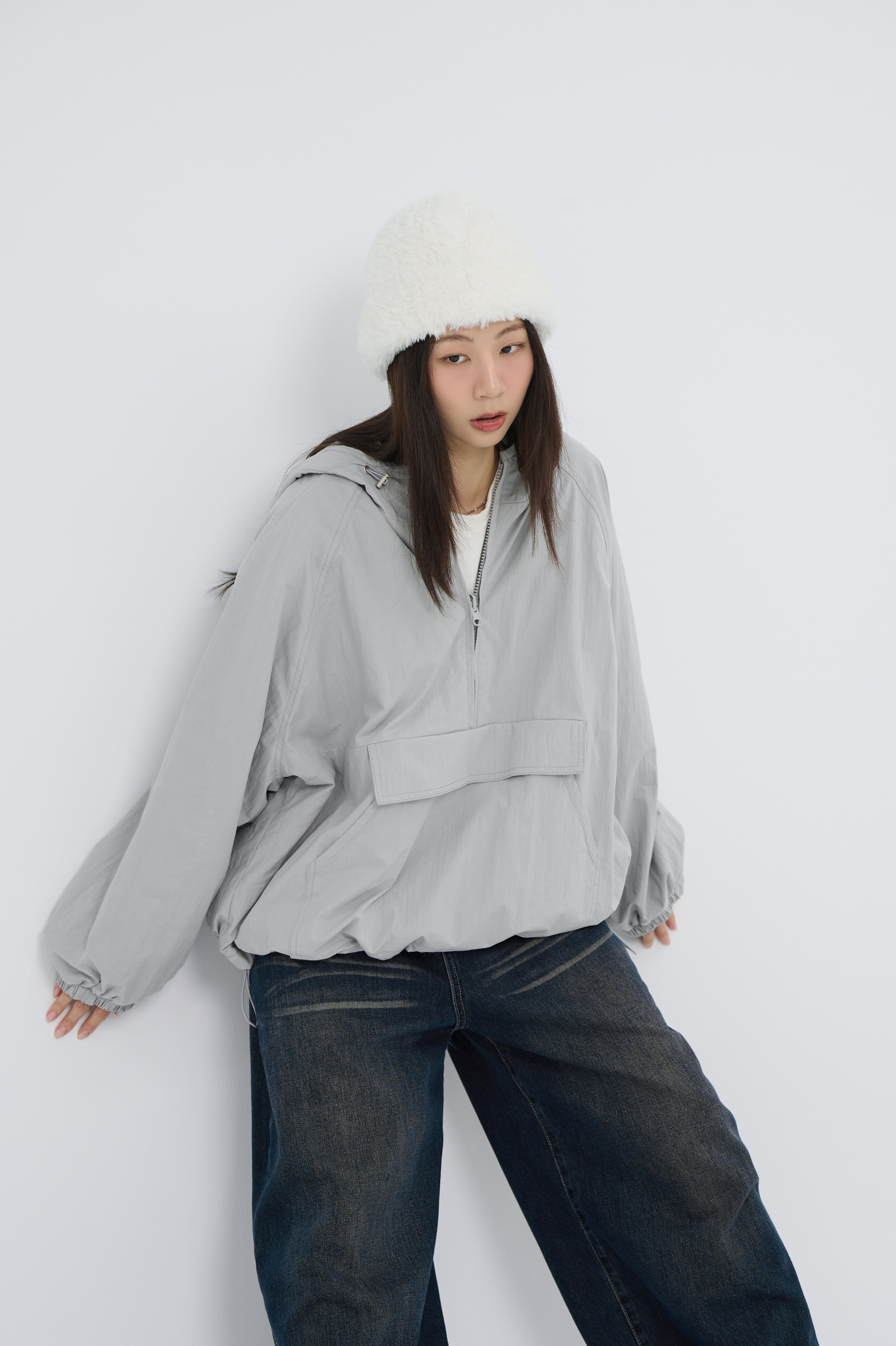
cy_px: 673
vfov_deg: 19.5
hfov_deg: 13.0
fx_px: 3925
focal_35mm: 105
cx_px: 448
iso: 400
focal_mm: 105
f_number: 5.6
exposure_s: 1/125
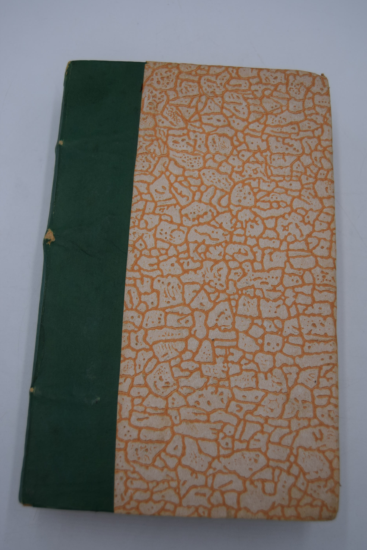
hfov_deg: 31.9
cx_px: 184
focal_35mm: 42
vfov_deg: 46.4
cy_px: 275
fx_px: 641
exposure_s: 1/1250
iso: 400
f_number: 4.5
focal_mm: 28
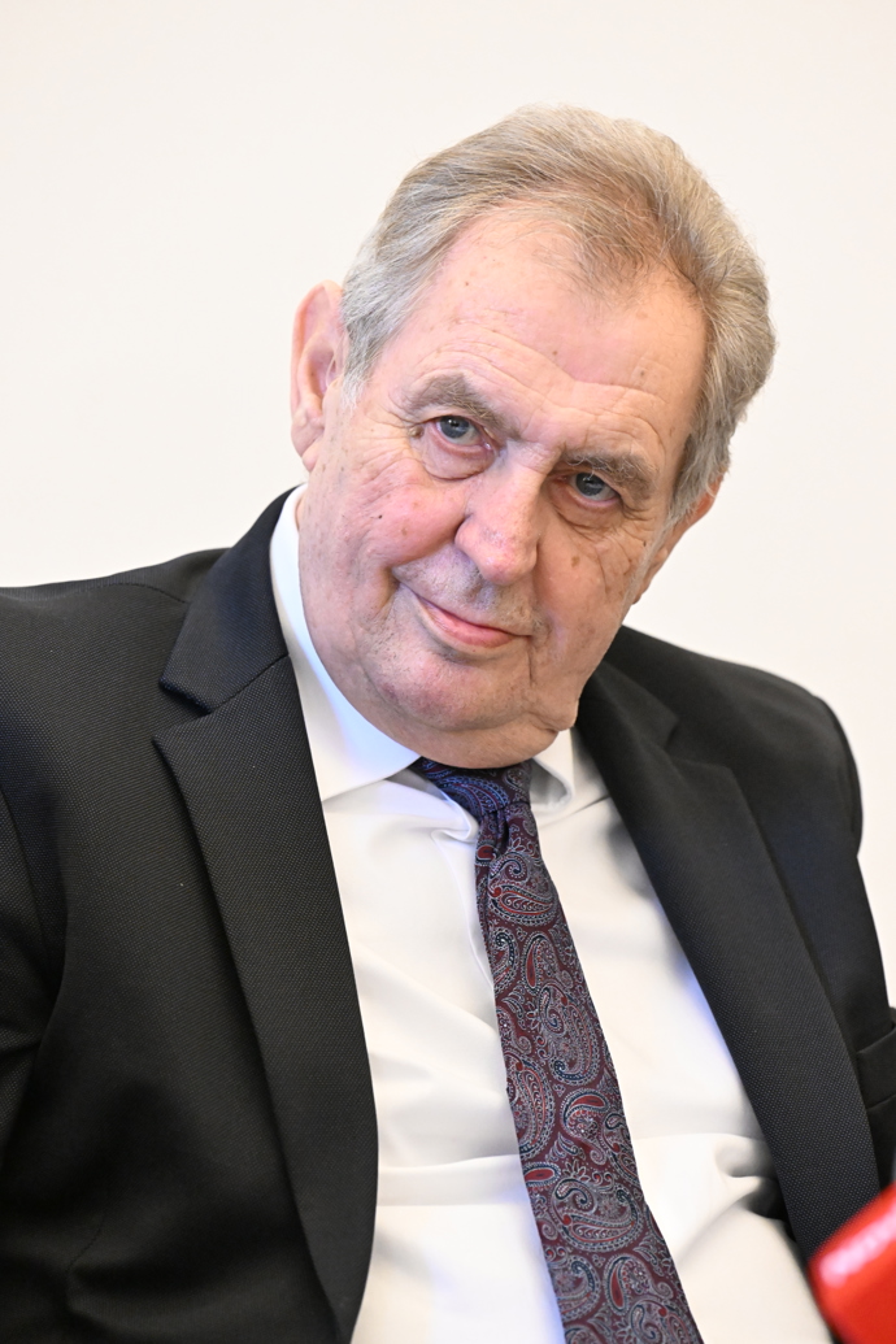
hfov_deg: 6.9
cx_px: 448
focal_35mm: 200
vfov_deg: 10.3
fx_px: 7466
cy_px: 672
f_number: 5
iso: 10000
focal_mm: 200
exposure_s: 1/320
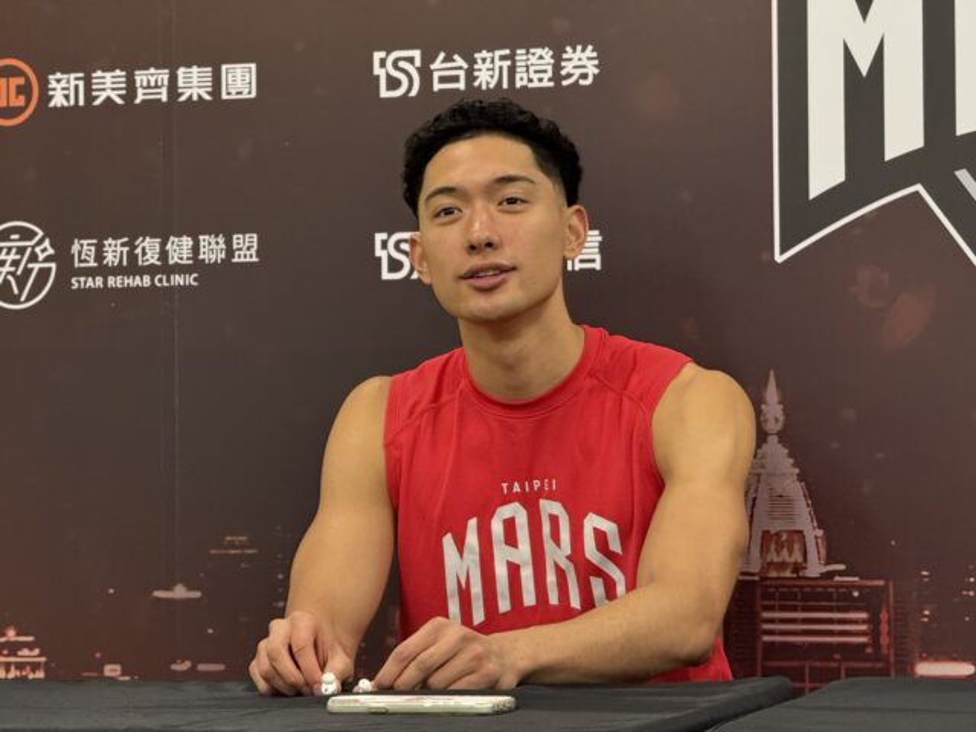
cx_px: 488
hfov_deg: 16.4
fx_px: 3383
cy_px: 366
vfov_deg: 12.3
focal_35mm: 120
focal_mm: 15.66
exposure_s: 1/60
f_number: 2.8
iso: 400
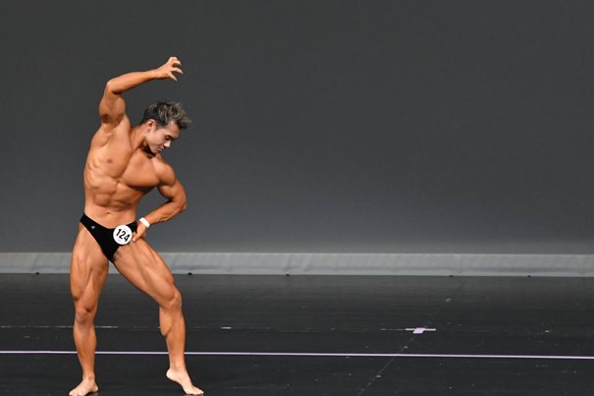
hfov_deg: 6.0
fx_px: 5707
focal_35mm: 346
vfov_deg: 4.0
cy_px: 202
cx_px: 216
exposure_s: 1/400
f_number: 5.6
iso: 4000
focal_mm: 180
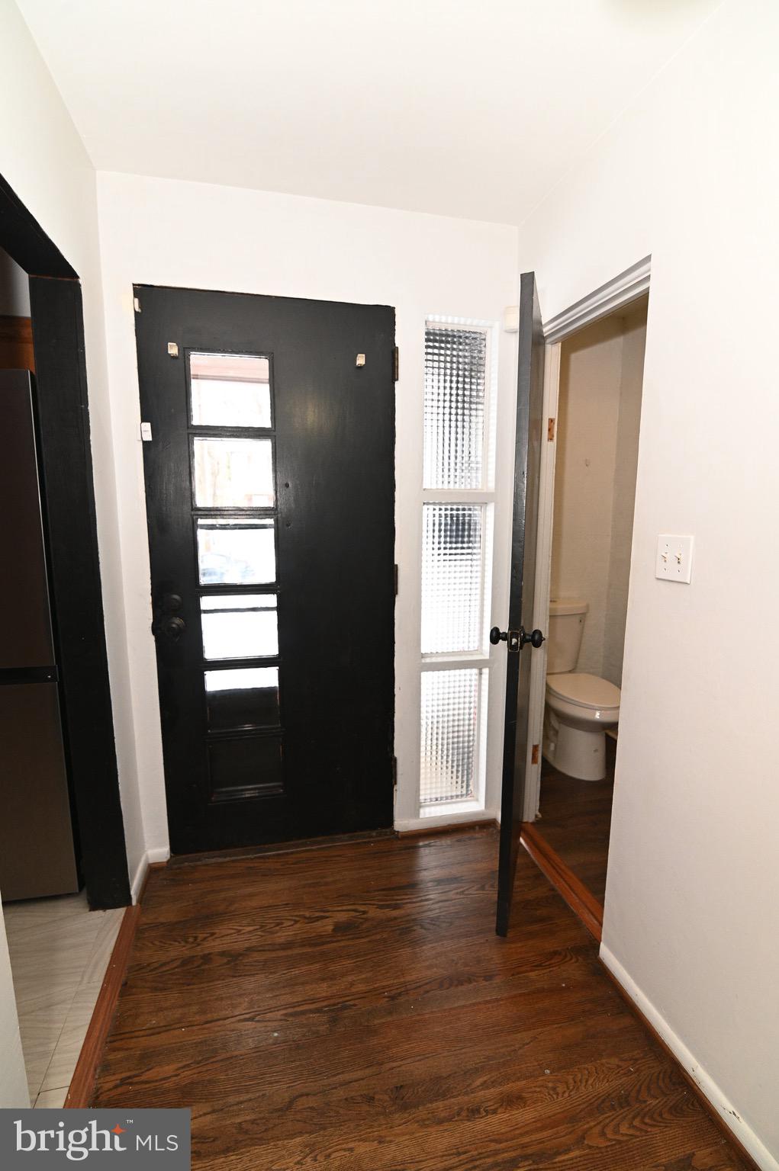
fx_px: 520
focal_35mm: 16
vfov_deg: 96.8
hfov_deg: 73.6
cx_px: 390
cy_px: 586
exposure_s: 1/320
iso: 2200
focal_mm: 16
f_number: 4
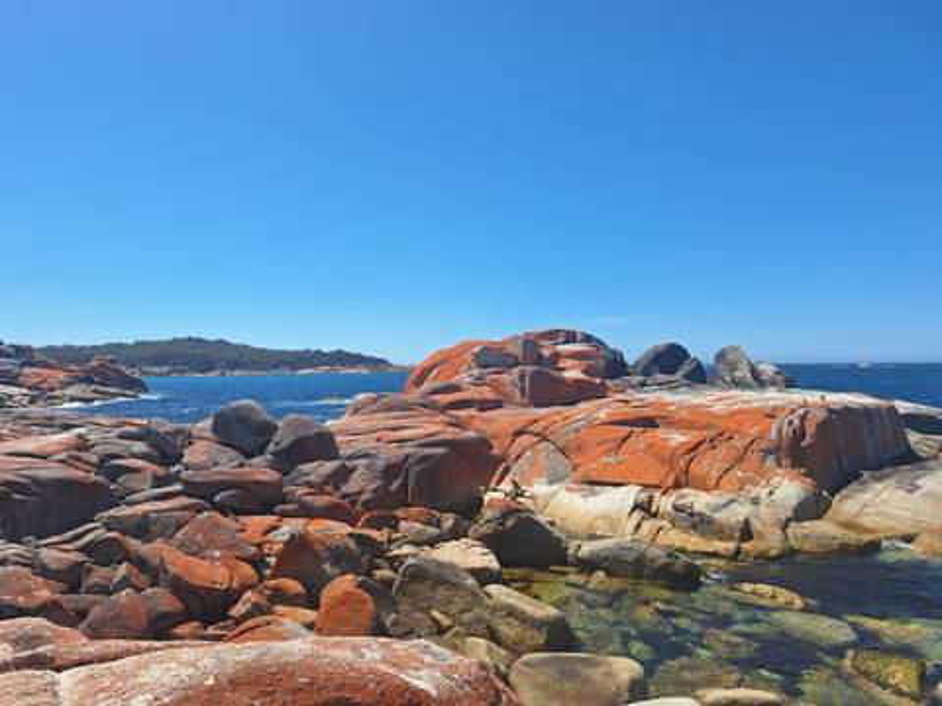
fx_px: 626
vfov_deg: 58.9
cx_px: 471
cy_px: 353
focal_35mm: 23
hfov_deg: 73.9
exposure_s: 1/2740
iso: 40
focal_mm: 5.54
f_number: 1.8
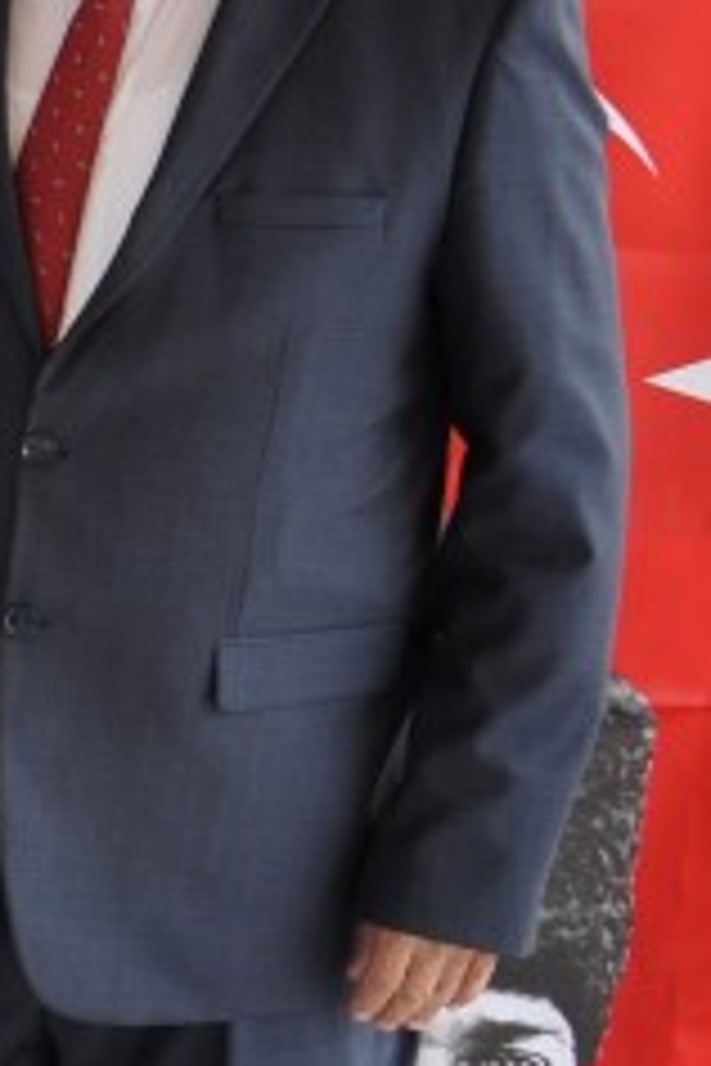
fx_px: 4545
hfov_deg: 8.0
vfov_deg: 13.4
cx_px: -1174
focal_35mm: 153
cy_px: 603
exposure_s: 1/125
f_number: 5.6
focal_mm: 21
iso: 220
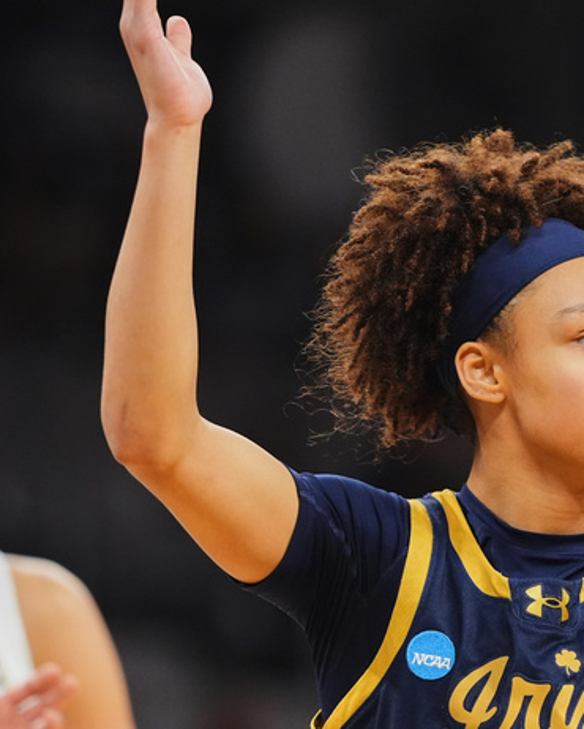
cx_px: 385
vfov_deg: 4.6
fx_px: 8982
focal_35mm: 416
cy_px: 421
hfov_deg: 3.7
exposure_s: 1/3200
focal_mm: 200
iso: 3200
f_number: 2.8
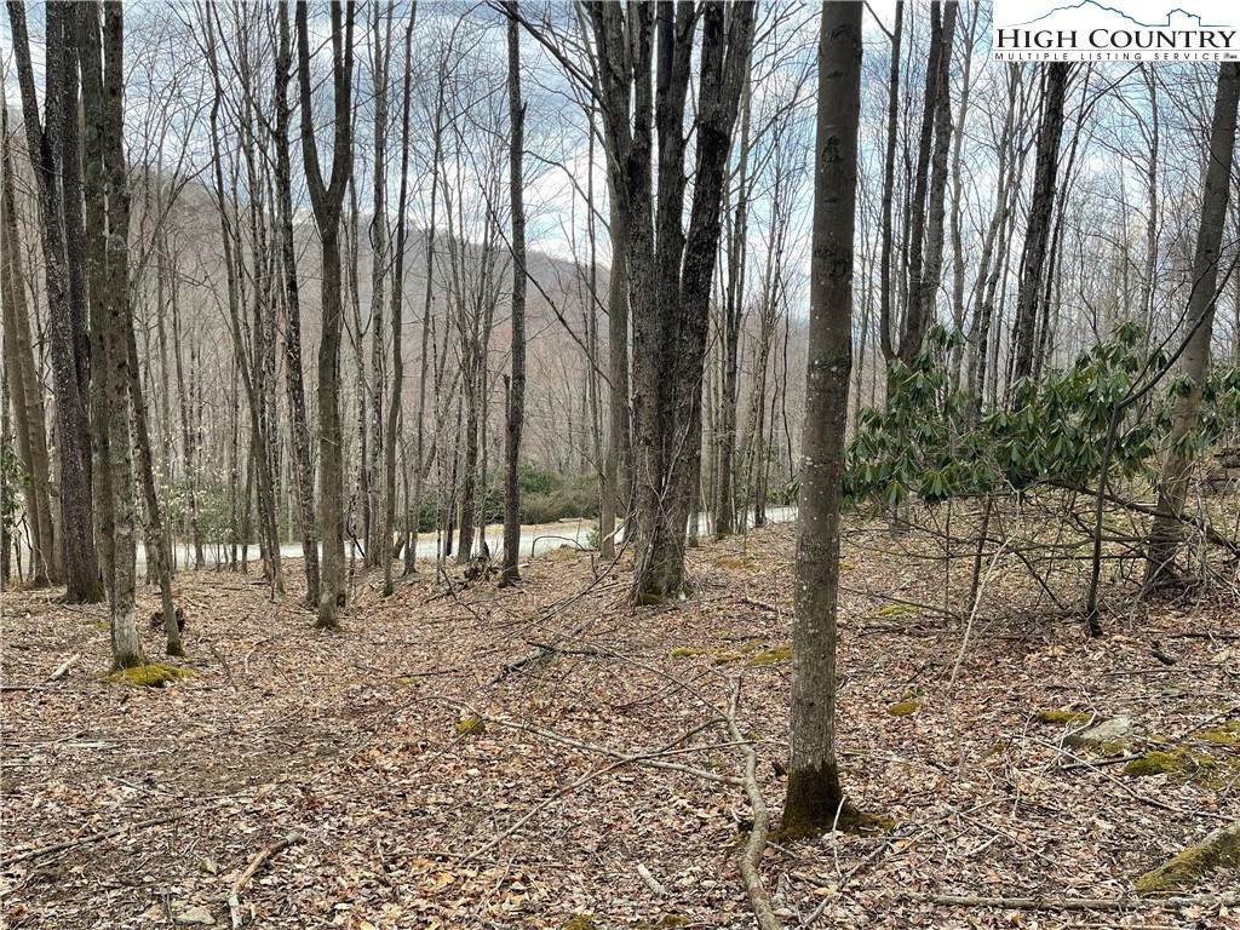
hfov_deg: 69.4
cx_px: 620
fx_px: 896
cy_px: 465
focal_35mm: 25
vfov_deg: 54.9
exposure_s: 1/309
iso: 32
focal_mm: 5.1
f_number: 1.6
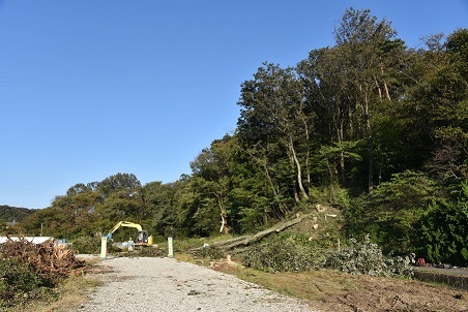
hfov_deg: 61.9
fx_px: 390
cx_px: 234
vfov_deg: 43.7
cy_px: 156
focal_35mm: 30
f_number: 8
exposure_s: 1/200
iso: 100
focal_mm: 30
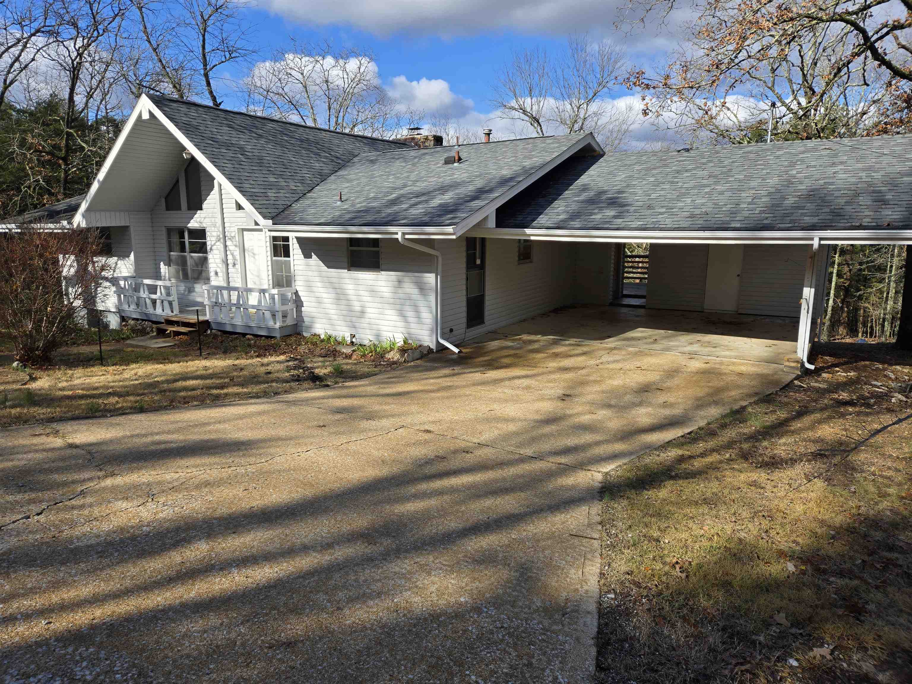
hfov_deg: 73.9
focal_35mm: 23
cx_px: 456
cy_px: 342
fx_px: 606
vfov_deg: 58.9
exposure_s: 1/1365
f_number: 1.8
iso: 25
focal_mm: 5.4
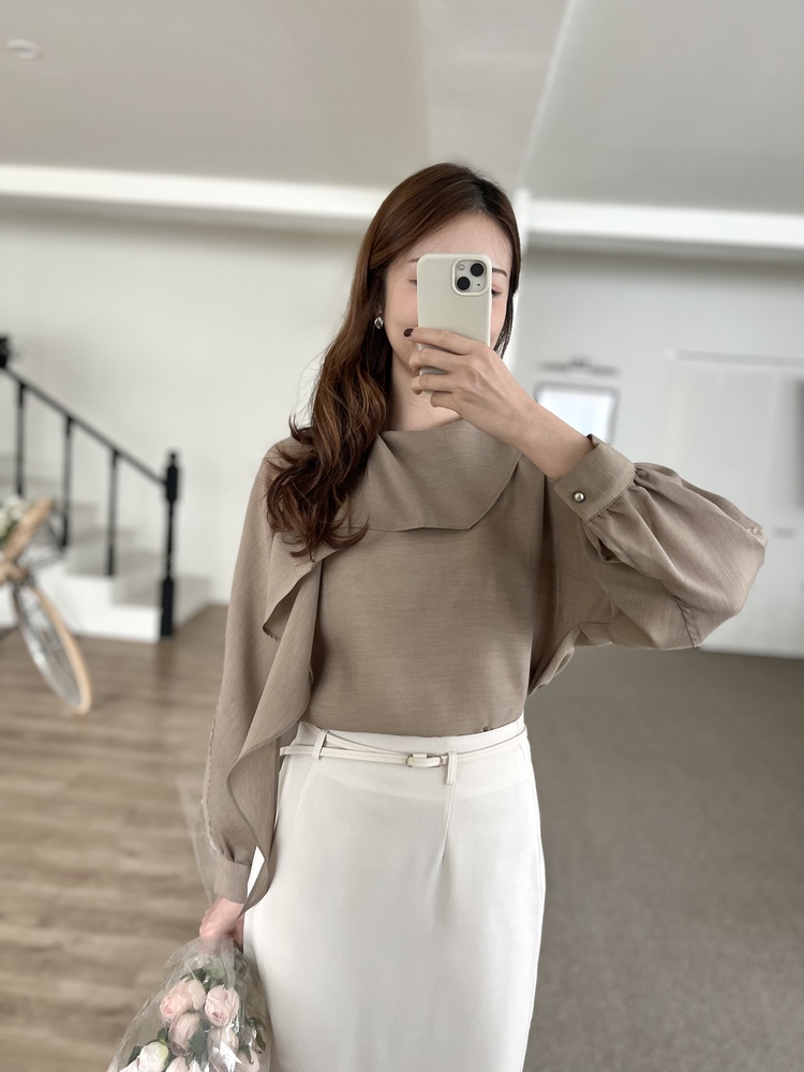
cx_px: 402
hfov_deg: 53.1
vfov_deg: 67.3
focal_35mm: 26
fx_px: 805
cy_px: 536
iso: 160
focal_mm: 5.1
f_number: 1.6
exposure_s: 1/60
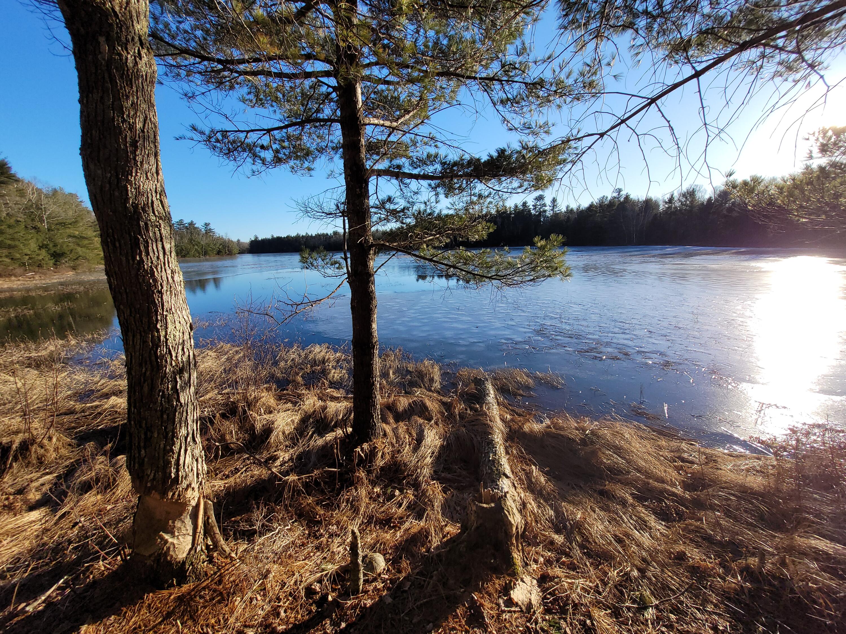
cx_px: 423
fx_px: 318
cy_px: 317
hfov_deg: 106.2
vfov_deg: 89.9
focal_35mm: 13
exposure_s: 1/1005
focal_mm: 1.74
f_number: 2.2
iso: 40
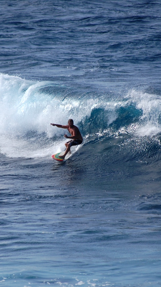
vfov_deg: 4.6
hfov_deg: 2.6
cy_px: 143
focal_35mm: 474
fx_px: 3599
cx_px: 68
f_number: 5.6
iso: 320
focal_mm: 200
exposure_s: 1/2000
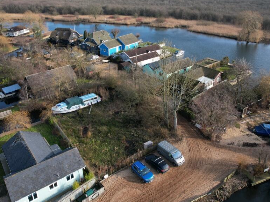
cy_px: 87
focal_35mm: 28
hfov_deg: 63.4
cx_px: 140
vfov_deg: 49.6
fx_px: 218
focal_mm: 8.38
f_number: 2.8
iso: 120
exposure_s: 1/50
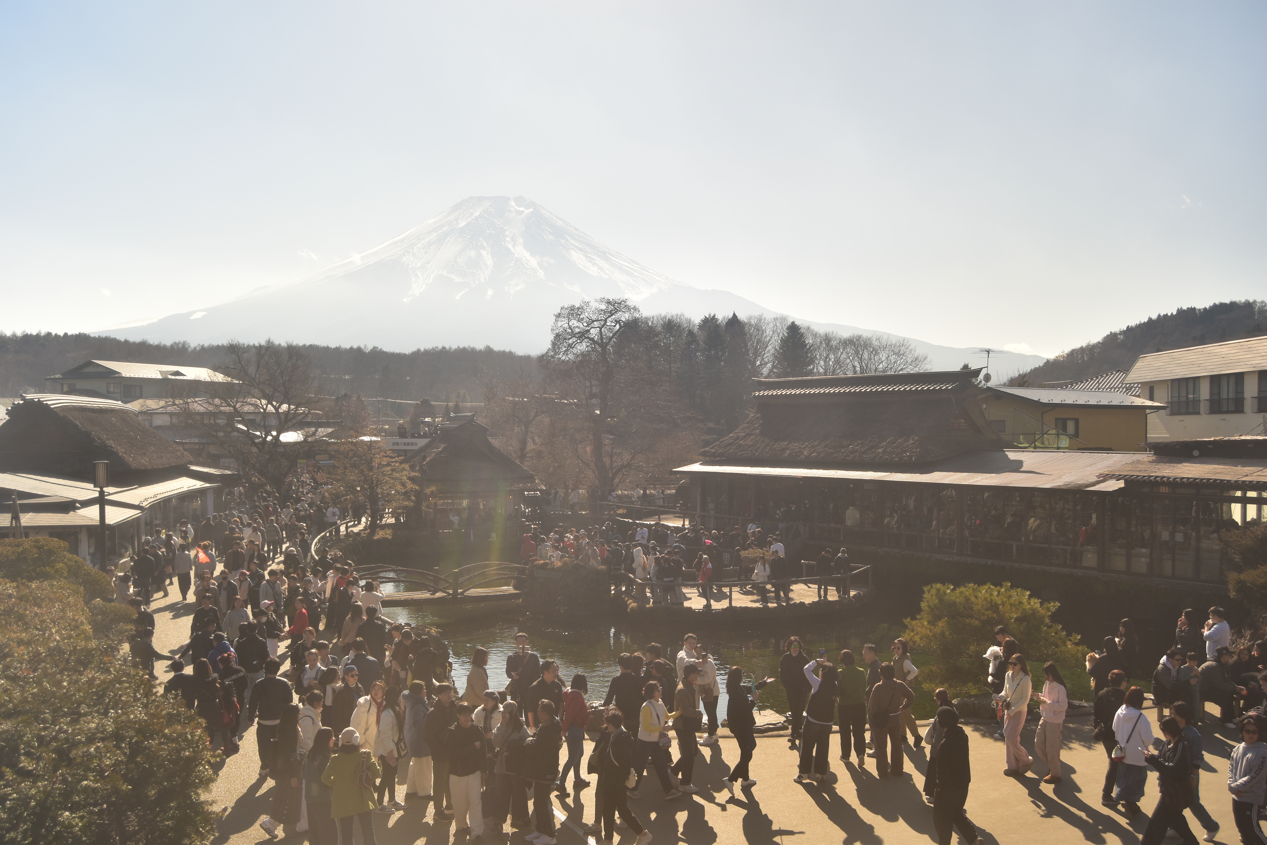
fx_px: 2903
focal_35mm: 82
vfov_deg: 16.6
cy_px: 422
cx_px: 634
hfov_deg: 24.6
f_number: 8
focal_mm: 55
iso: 100
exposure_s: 1/200
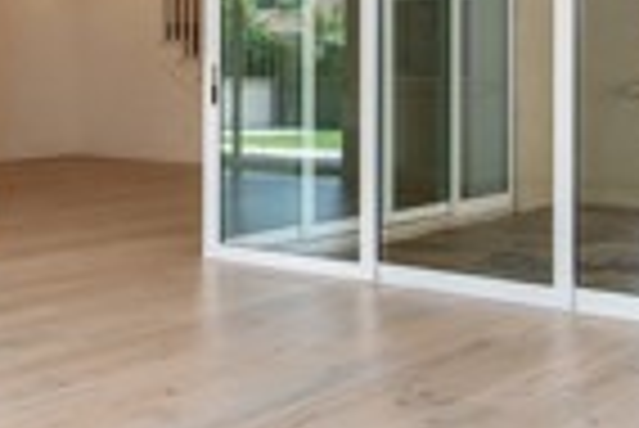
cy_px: 63
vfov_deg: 21.3
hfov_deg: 30.0
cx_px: 22
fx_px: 1119
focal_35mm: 63
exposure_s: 1/80
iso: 200
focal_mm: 14
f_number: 4.5
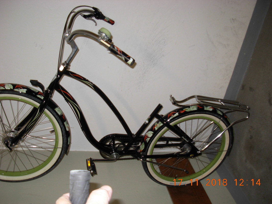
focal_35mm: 38
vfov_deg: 37.7
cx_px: 136
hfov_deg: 49.0
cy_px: 102
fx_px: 299
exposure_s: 1/22.6
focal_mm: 6.3
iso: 79
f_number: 2.9
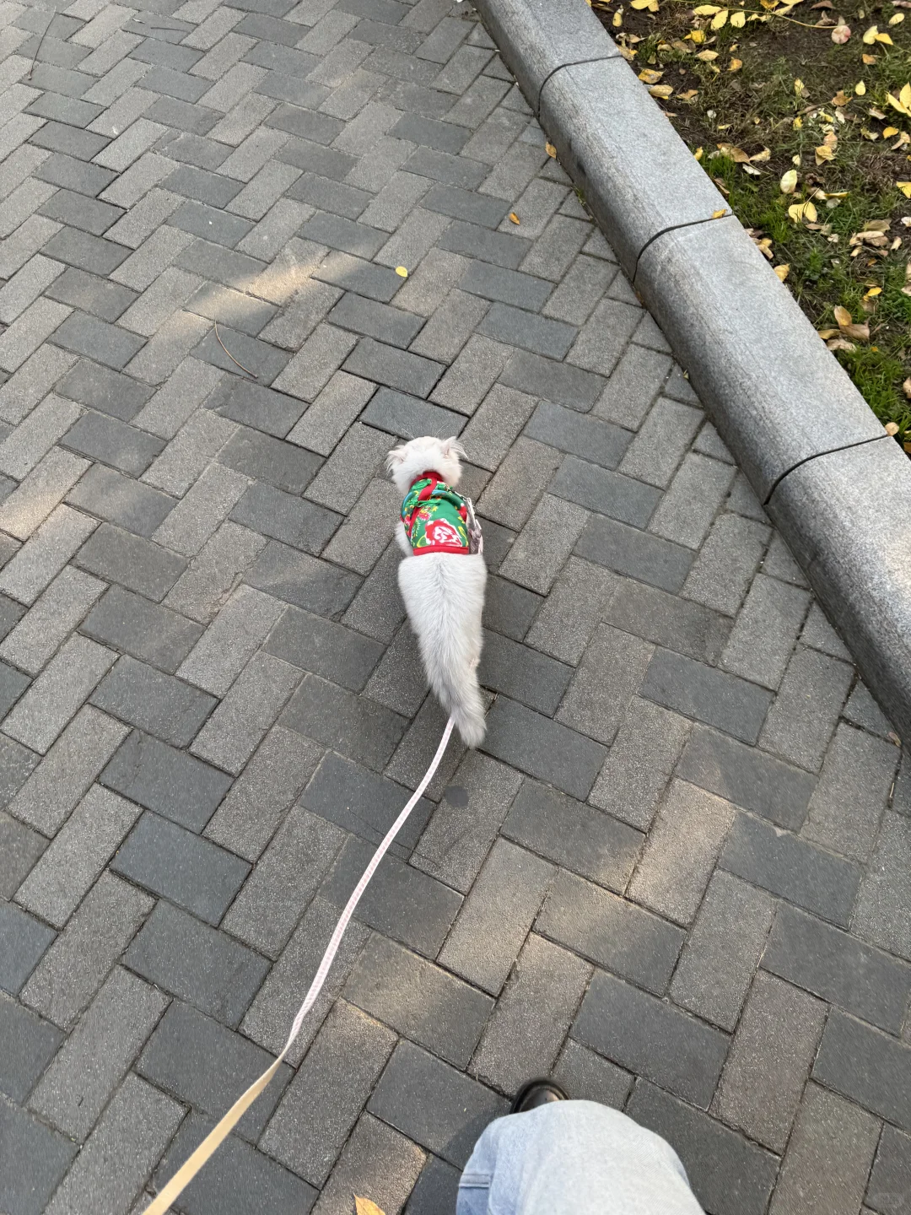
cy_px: 608
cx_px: 456
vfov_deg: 71.6
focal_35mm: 24
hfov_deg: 56.8
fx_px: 842
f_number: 1.78
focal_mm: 6.76
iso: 64
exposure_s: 1/270
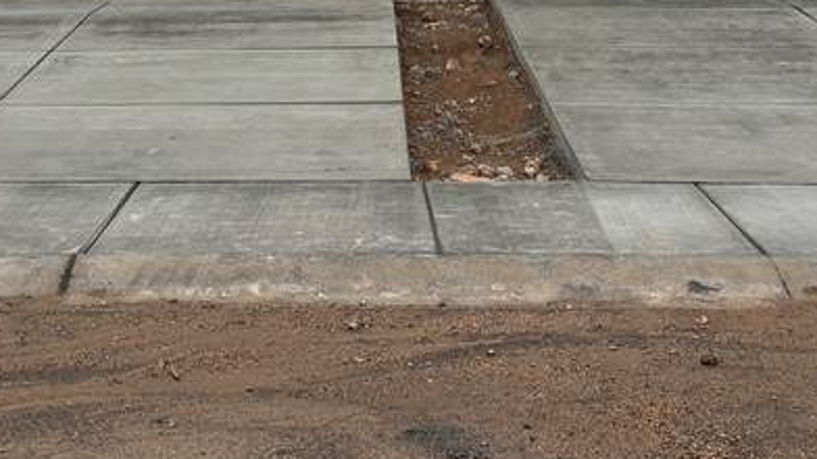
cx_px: 442
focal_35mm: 74
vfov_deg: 15.7
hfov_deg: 28.6
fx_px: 1602
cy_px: -86
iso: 50
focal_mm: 5.96
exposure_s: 1/3413
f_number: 1.6
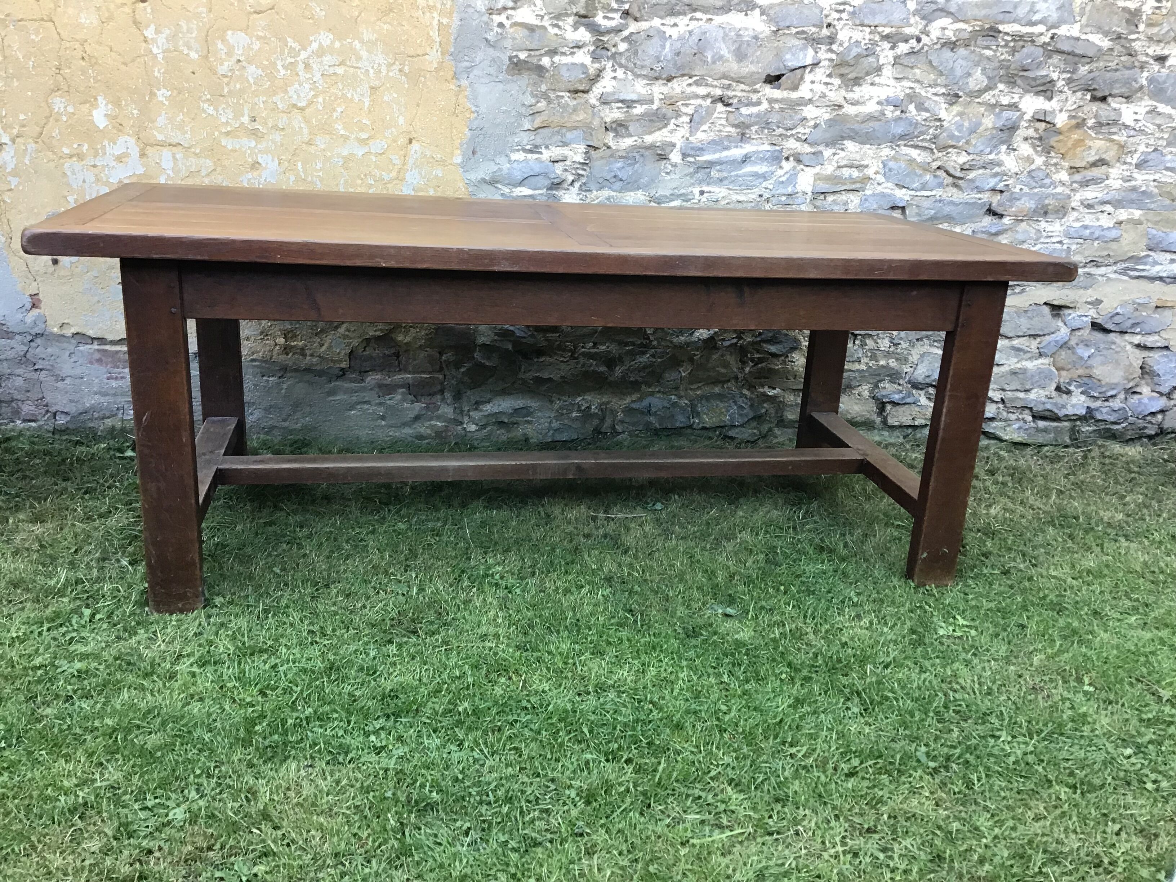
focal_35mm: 31
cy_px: 441
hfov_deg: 58.4
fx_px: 1053
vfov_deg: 45.4
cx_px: 588
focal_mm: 3.3
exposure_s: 1/33
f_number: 2.4
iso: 32
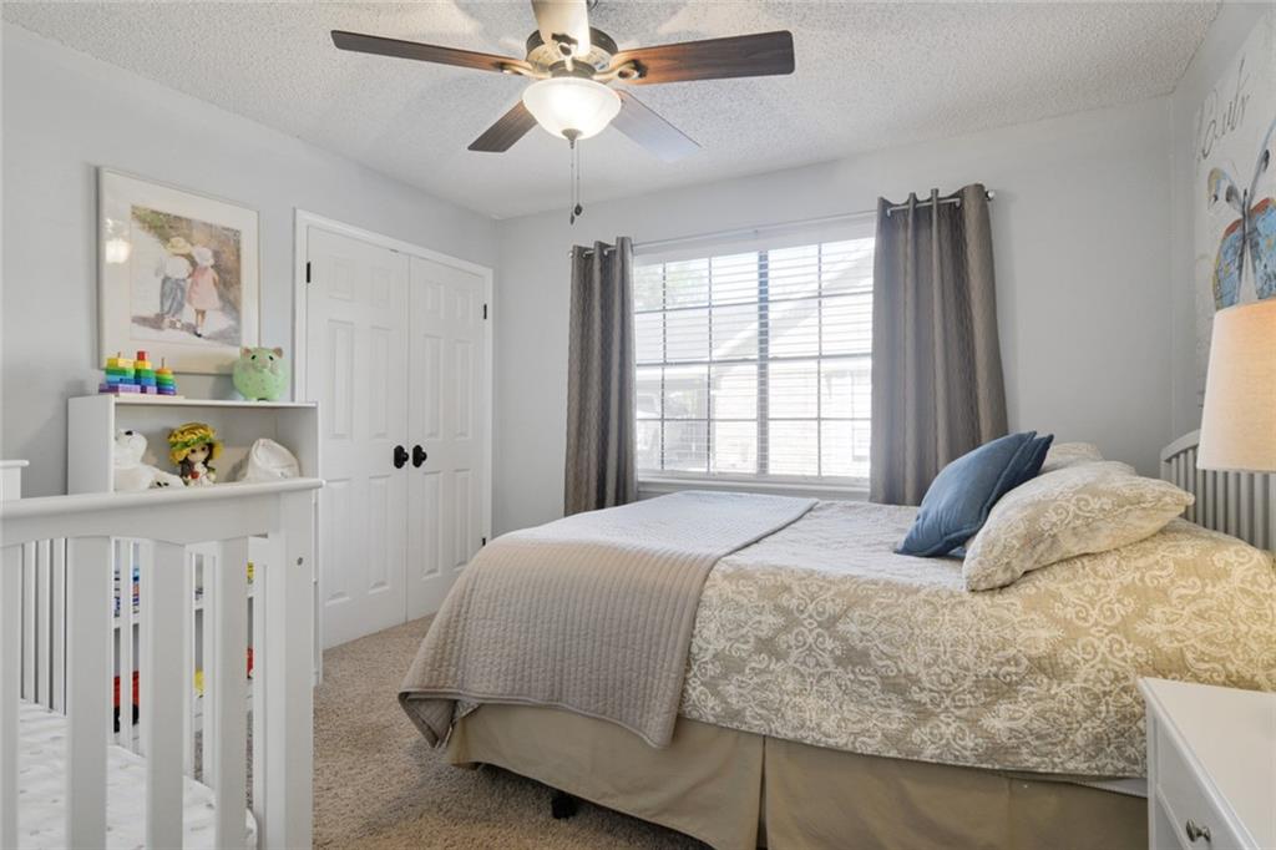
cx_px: 638
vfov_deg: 67.3
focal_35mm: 18
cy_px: 425
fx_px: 638
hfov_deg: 90.0
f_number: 11
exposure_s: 1/45
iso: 560
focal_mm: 18
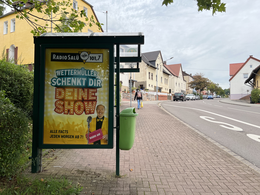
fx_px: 195
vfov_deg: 53.1
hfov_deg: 67.3
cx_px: 130
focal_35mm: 26
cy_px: 98
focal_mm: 5.7
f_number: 1.5
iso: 50
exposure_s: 1/1698
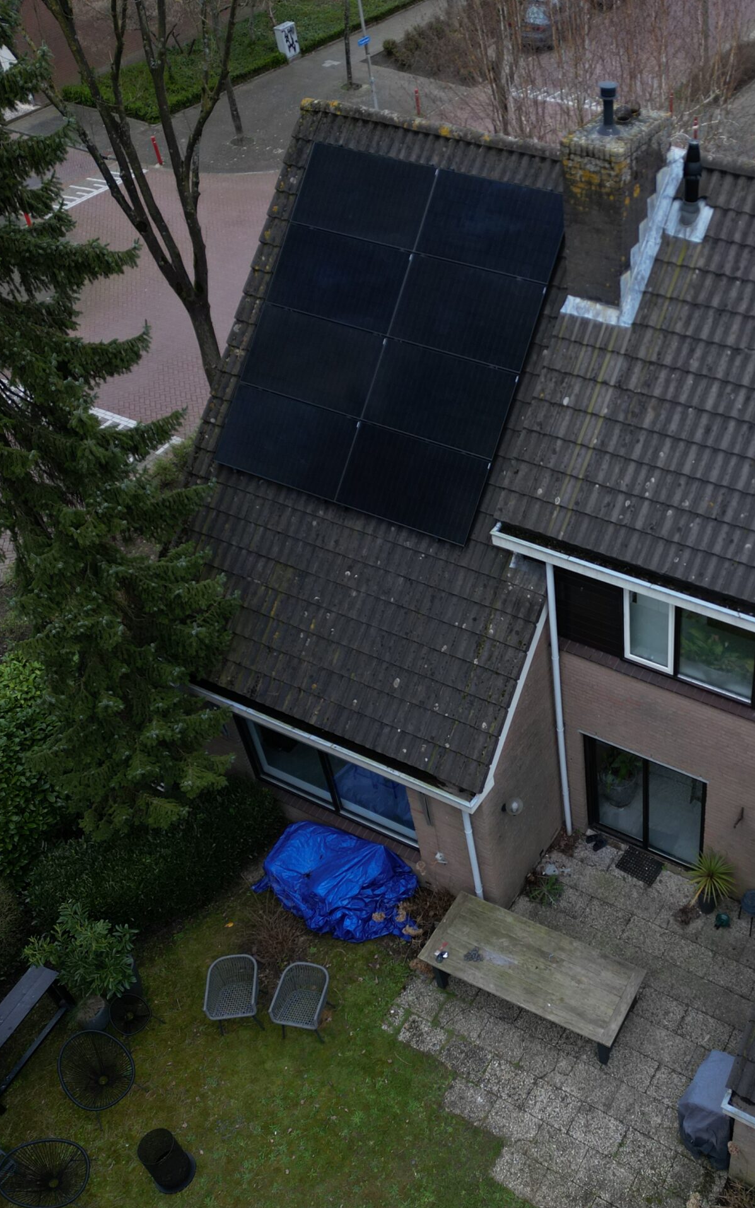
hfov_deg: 35.9
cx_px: 620
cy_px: 604
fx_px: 1119
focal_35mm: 34
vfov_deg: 56.7
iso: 100
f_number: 1.7
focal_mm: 6.72
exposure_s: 1/640
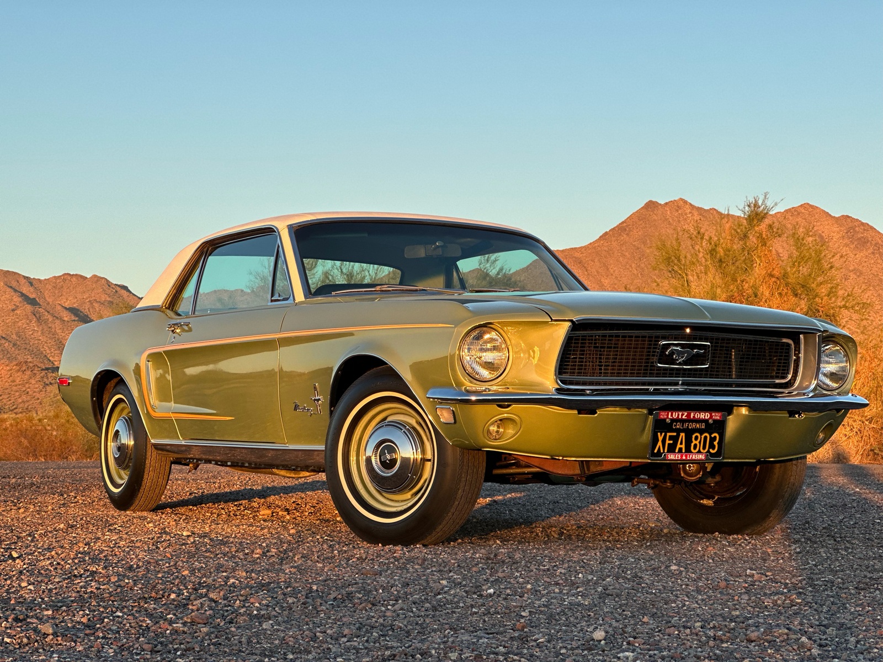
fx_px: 1964
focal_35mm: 77
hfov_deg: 25.3
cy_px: 331
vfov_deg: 19.1
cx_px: 442
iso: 25
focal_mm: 9
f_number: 2.8
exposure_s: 1/121
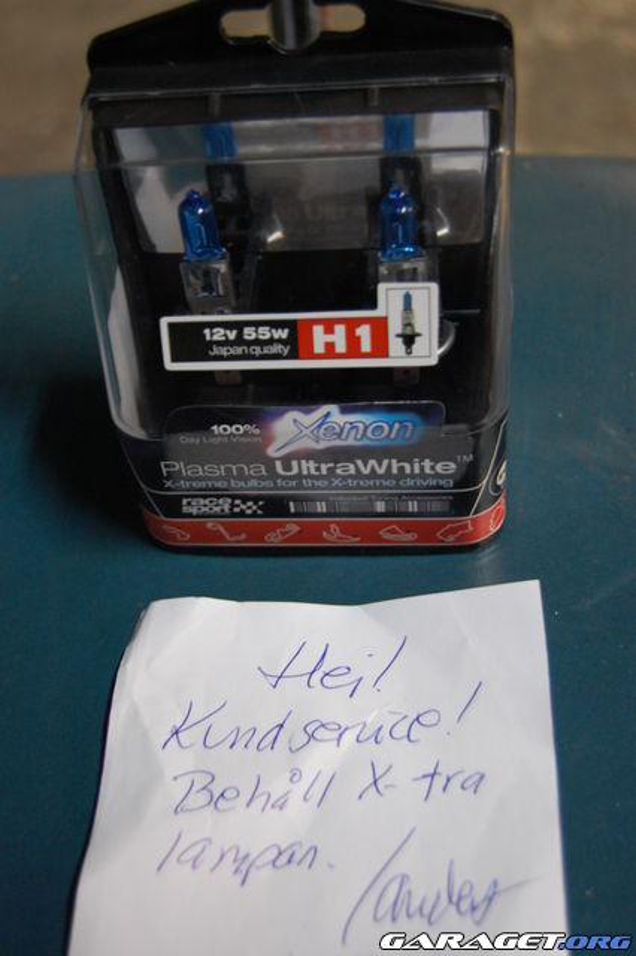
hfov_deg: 28.9
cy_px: 478
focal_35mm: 46
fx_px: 1233
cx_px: 318
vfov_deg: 42.3
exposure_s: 1/15
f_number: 4.5
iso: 800
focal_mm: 31
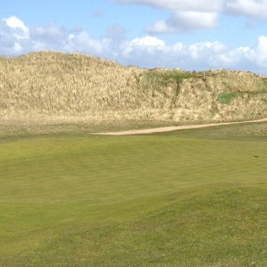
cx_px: 283
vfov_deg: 21.6
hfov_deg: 20.8
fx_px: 698
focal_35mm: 80
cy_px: 157
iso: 50
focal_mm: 4.28
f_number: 2.4
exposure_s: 1/1842
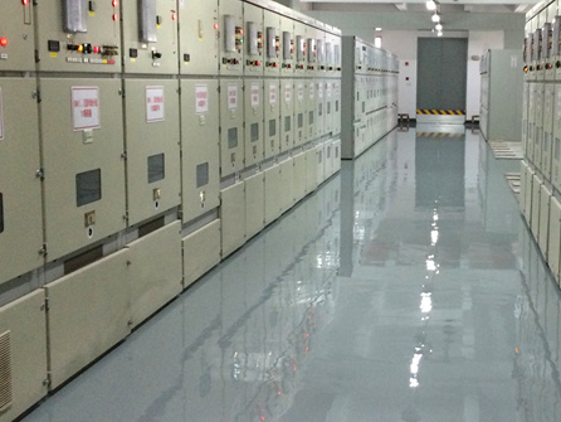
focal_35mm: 52
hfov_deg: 36.1
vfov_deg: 28.0
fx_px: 843
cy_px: 189
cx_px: 413
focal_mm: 4.15
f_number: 2.2
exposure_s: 1/33
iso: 250
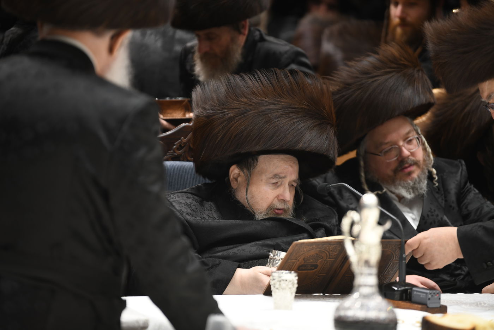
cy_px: 165
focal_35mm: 180
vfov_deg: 7.6
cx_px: 247
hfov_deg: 11.4
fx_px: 2470
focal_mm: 180
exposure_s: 1/80
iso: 500
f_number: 2.8
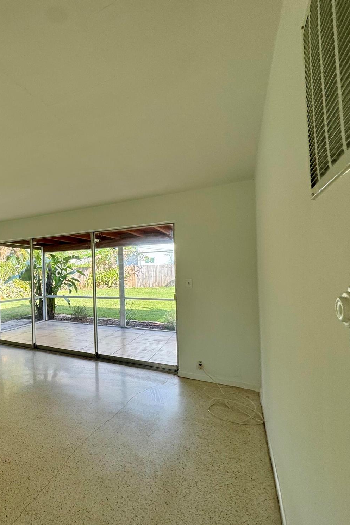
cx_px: 19
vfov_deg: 84.0
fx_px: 292
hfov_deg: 52.3
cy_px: 268
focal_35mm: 20
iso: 40
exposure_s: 1/132
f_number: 2.2
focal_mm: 2.22
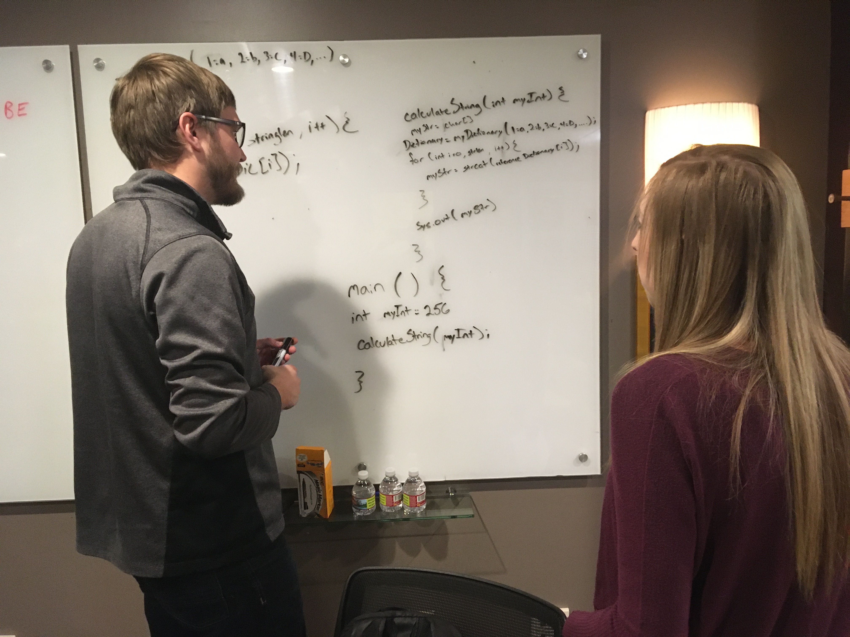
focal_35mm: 29
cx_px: 425
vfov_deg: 48.2
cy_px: 318
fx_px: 712
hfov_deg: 61.7
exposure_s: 1/15
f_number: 2.2
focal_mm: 4.15
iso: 250
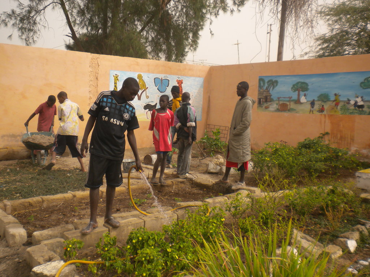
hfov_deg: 52.6
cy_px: 138
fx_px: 374
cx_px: 185
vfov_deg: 40.7
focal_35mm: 35
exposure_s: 1/579
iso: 80
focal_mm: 6.3
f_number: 4.6
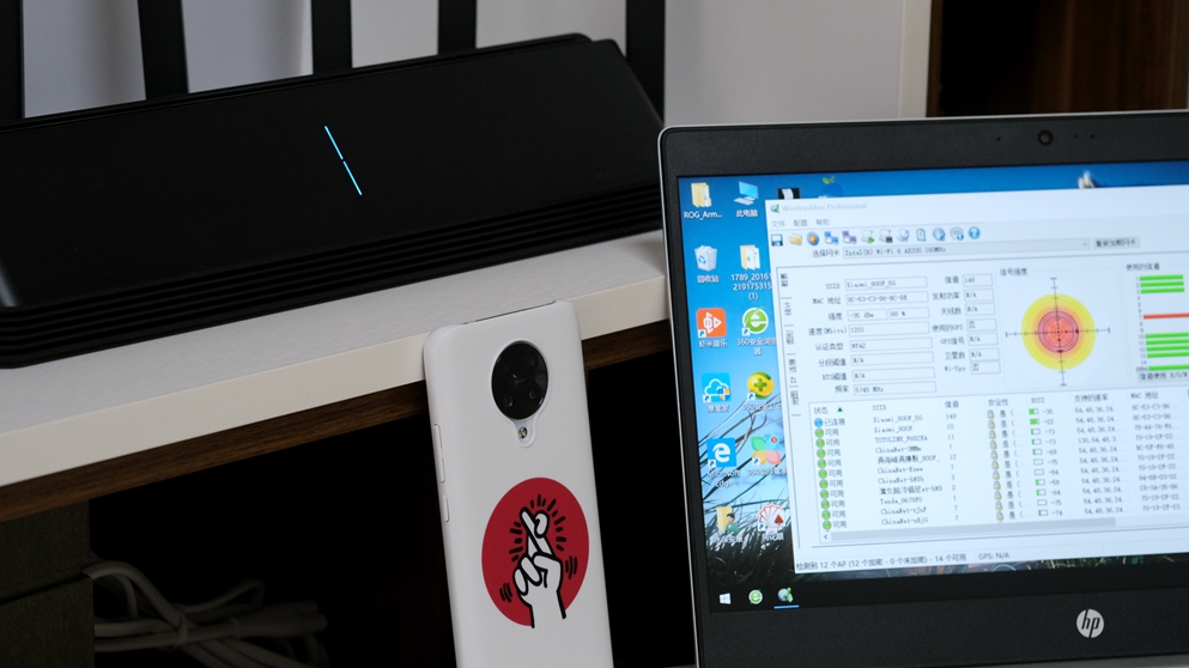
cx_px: 597
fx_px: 2994
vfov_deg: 12.7
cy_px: 373
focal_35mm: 95
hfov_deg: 22.5
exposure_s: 1/80
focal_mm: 60
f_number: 5
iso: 1250
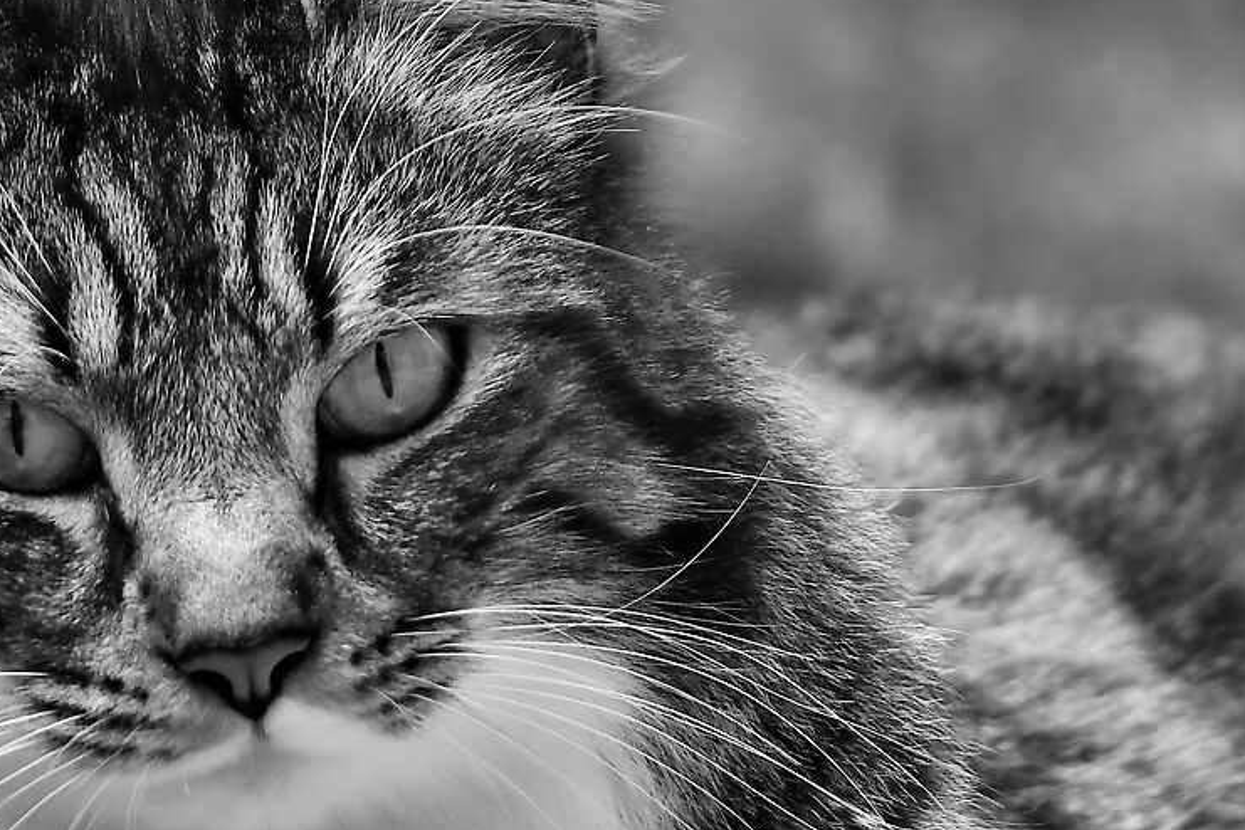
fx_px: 11757
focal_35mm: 340
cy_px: 770
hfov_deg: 6.1
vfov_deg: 4.0
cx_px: 768
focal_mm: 70
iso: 280
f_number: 4
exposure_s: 1/125
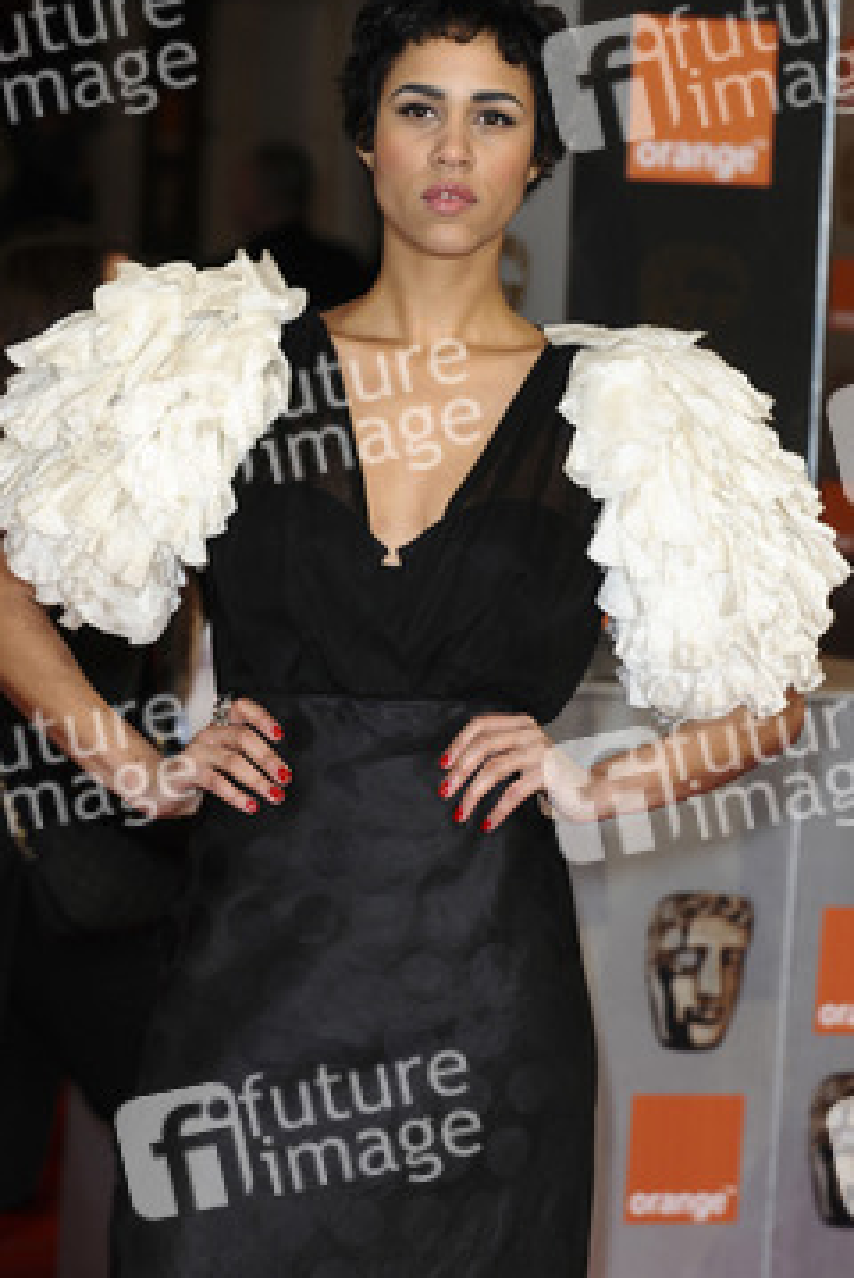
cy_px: 602
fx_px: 5931
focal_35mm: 167
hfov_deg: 8.2
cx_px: 404
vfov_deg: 12.3
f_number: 4.5
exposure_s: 1/200
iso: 320
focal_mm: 100
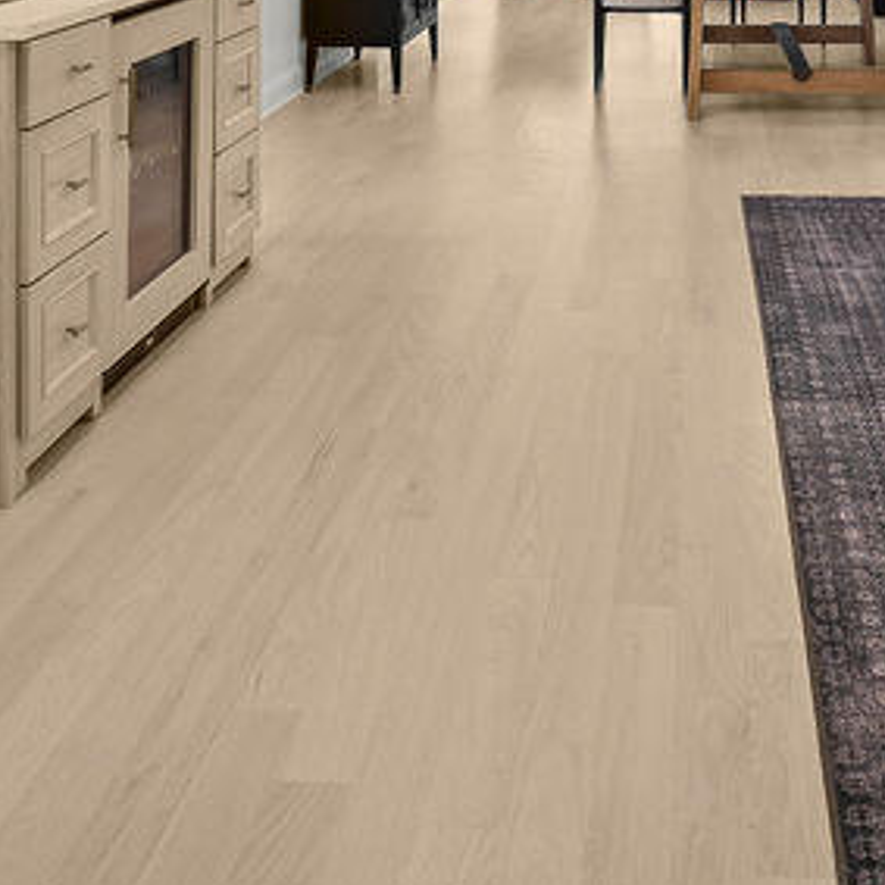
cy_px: -158
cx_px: 663
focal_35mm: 43
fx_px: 1244
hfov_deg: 38.2
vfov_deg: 32.7
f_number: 10
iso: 250
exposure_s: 1/1.25
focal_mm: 14
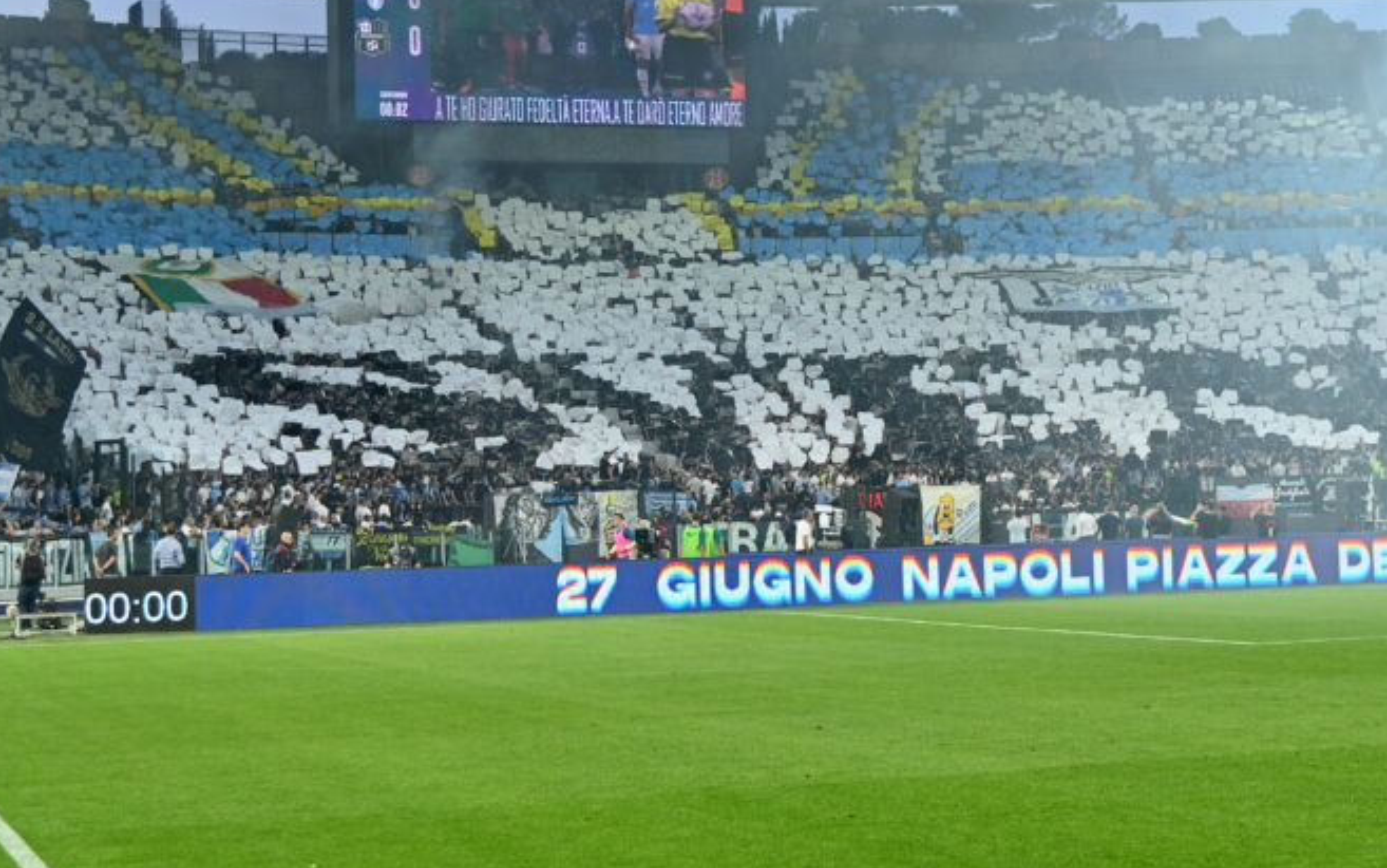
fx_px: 2760
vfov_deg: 17.8
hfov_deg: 28.2
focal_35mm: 73
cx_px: 752
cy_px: 288
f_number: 4
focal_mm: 46
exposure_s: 1/800
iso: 2000
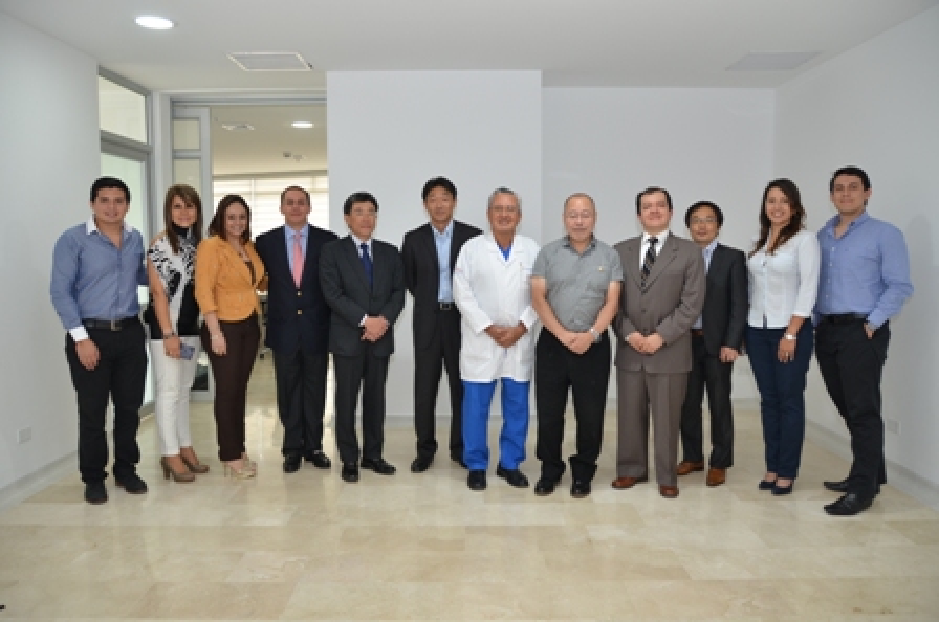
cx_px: 470
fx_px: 703
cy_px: 311
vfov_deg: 47.8
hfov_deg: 67.5
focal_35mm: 27
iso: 200
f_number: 3.5
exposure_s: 1/60
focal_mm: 18
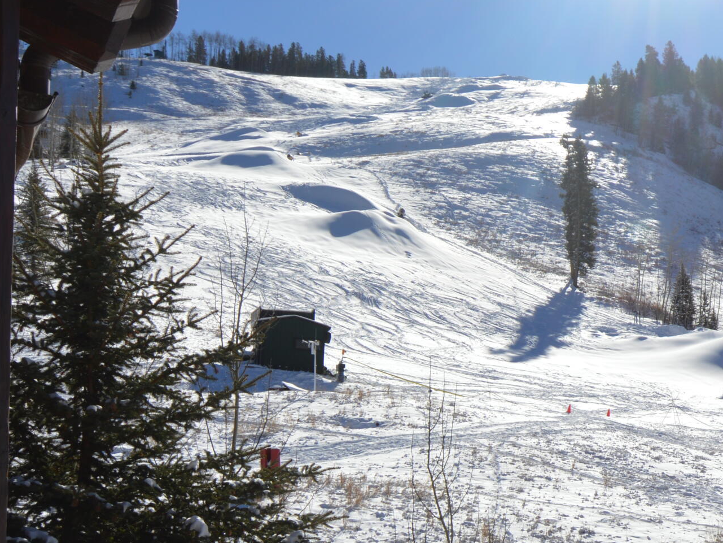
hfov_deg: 34.8
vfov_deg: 26.3
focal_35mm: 54
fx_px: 1128
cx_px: 541
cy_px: 471
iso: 100
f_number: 9
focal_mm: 16
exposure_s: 1/320
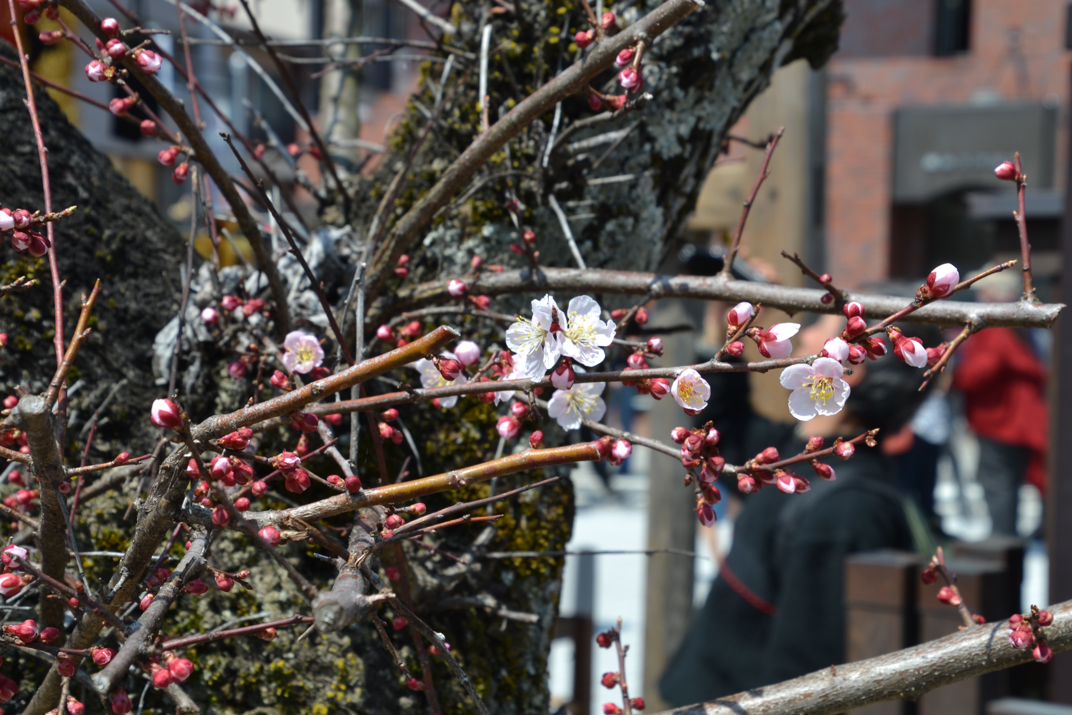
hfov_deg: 31.0
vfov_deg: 20.9
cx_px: 561
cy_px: 362
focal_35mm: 65
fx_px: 1935
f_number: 7.1
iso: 100
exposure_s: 1/200
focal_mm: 38
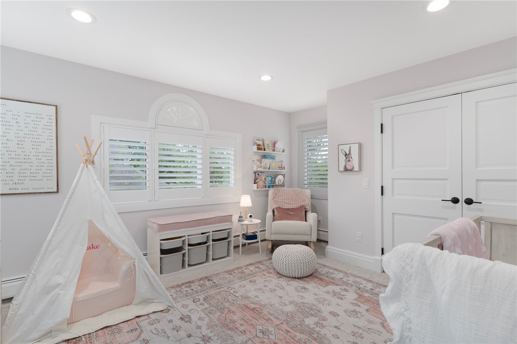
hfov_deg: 93.3
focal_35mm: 17
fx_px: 244
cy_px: 172
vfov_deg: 70.4
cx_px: 258
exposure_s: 1/200
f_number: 7.1
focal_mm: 17
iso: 800
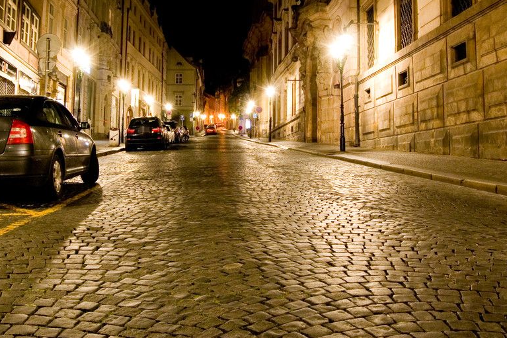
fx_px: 507
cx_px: 215
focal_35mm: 36
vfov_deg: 36.5
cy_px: 114
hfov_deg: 52.9
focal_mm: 18
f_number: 9
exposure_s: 2
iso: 200
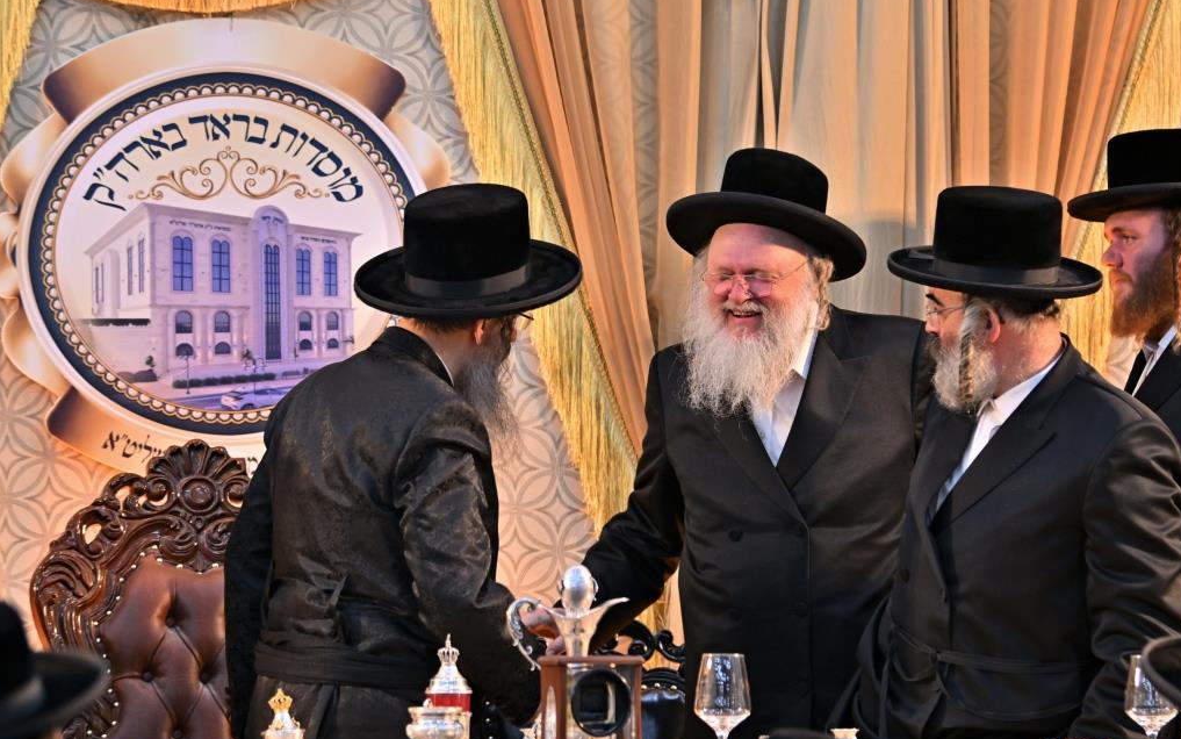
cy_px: 371
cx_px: 593
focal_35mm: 157
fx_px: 5054
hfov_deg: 13.3
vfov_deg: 8.4
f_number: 2.8
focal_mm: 102
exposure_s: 1/250
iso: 500
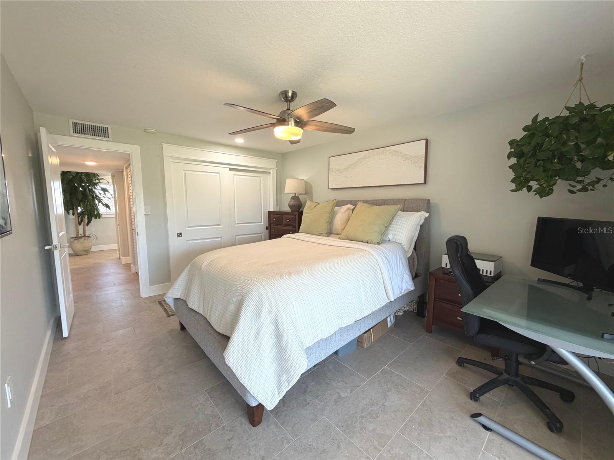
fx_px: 248
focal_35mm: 14
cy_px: 230
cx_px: 307
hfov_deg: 102.1
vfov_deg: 85.7
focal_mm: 2.22
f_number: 2.2
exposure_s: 1/121
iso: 160
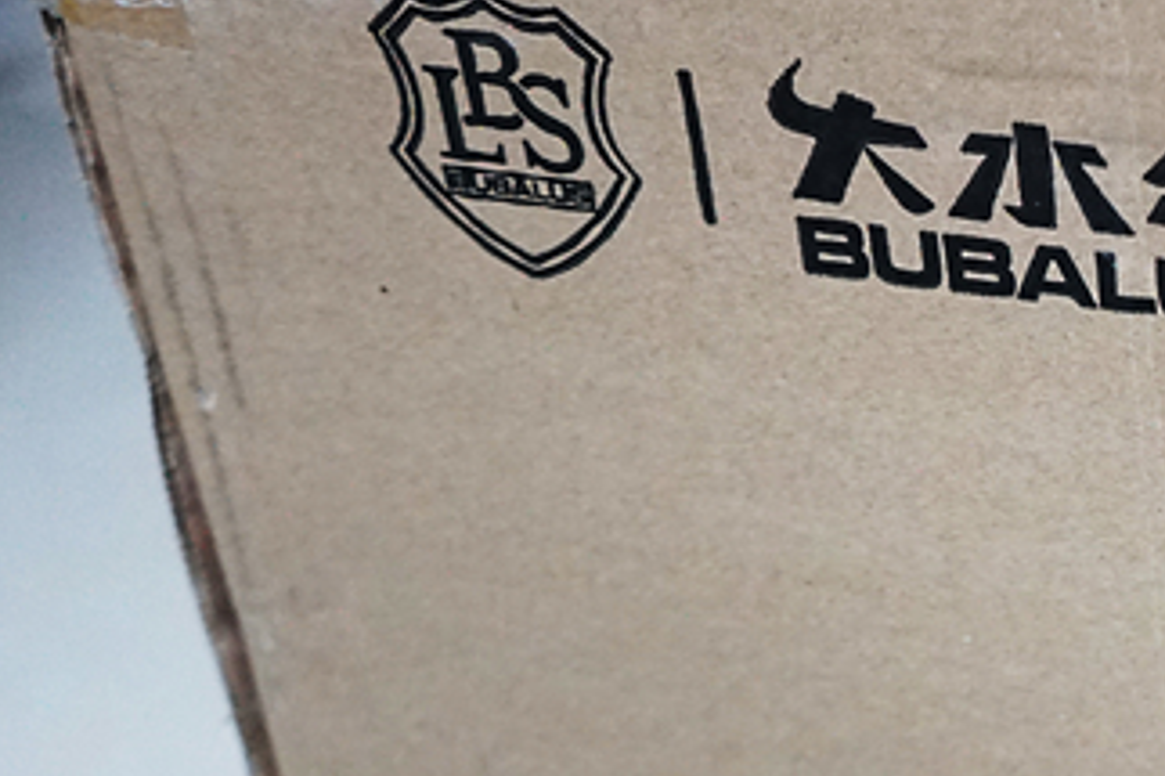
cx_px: 1684
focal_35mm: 85
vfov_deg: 15.6
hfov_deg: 20.8
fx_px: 2749
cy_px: 846
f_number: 3.5
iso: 2500
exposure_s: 1/40
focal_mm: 28
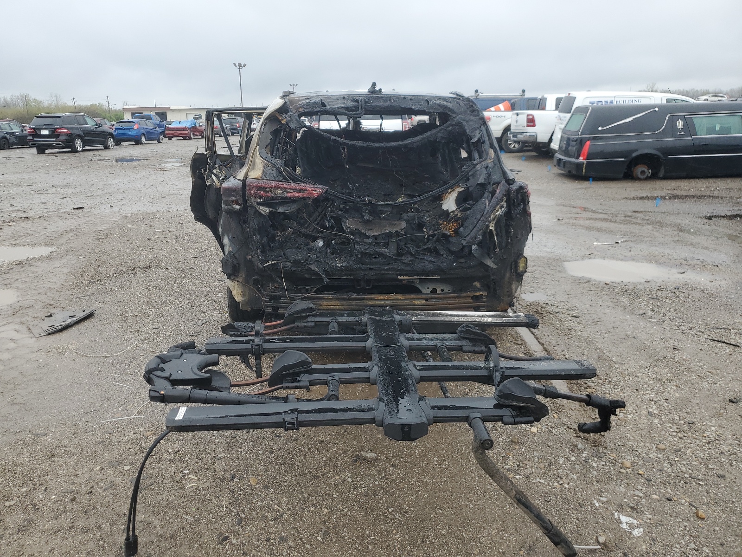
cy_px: 278
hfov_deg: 67.3
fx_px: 557
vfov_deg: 53.1
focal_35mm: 26
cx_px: 371
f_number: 1.5
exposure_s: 1/556
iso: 50
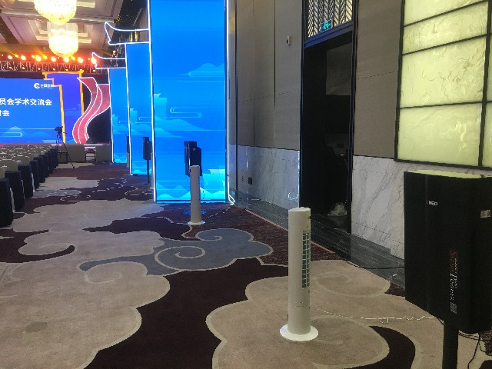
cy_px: 184
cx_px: 246
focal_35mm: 29
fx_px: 412
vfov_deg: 48.2
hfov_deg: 61.7
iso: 40
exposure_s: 1/33
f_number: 2.2
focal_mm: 4.15
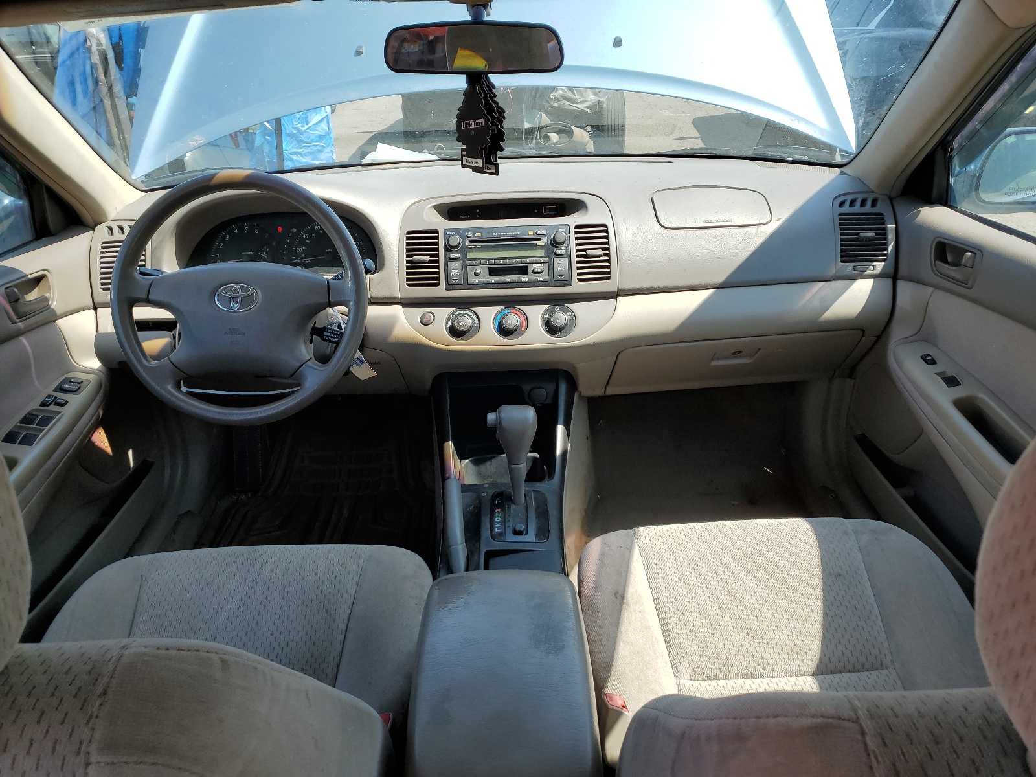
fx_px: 778
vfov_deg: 53.1
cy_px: 388
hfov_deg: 67.3
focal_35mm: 26
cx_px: 518
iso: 50
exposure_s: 1/769
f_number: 1.5
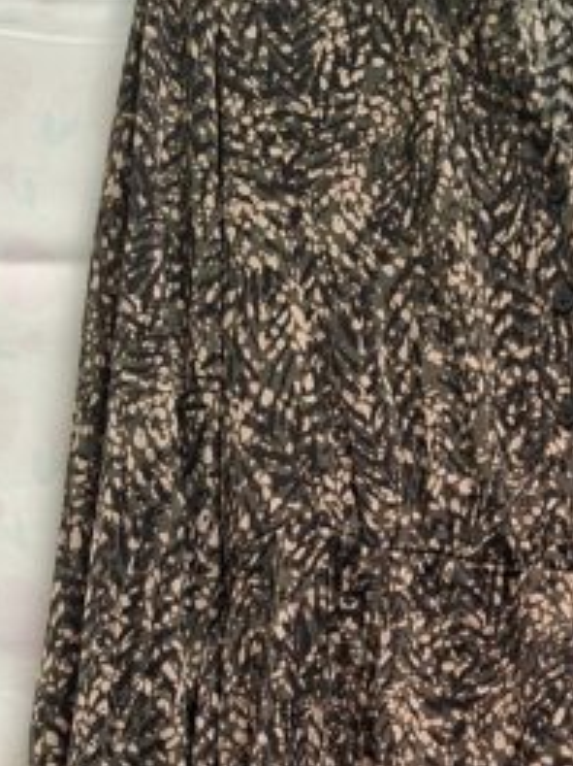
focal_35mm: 70
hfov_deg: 20.1
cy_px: 862
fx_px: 1546
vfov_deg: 25.6
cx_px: 625
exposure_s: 1/33
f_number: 1.8
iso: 320
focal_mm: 5.54
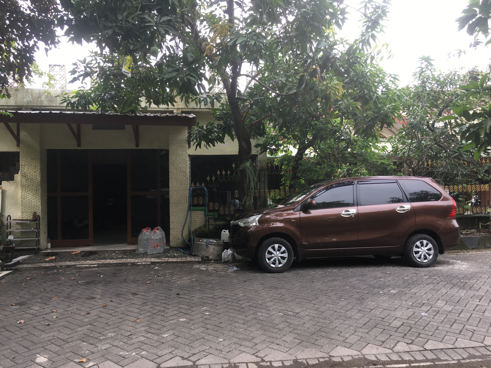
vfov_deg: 48.2
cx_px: 246
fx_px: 411
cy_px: 184
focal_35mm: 29
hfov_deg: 61.7
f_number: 2.2
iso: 25
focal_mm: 4.15
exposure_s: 1/122
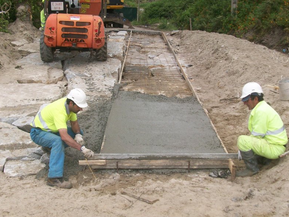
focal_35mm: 46
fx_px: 384
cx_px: 140
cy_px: 80
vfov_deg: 31.4
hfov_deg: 41.2
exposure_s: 1/438
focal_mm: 5.7
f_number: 2.8
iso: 64
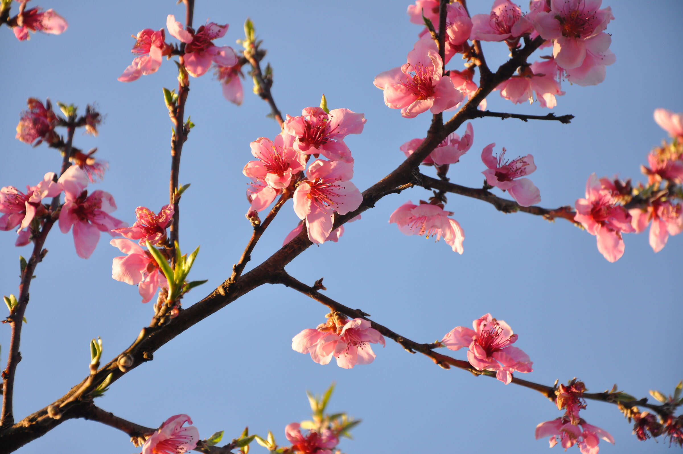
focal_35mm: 158
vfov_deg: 8.7
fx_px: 2984
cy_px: 227
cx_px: 342
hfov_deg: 13.1
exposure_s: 1/160
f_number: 6.3
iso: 200
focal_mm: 105
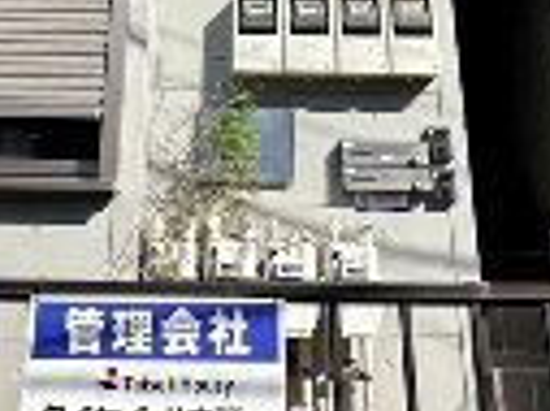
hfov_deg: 42.8
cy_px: -69
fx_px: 698
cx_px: 225
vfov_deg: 28.9
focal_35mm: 44
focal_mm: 2.22
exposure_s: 1/1916
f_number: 2.2
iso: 50
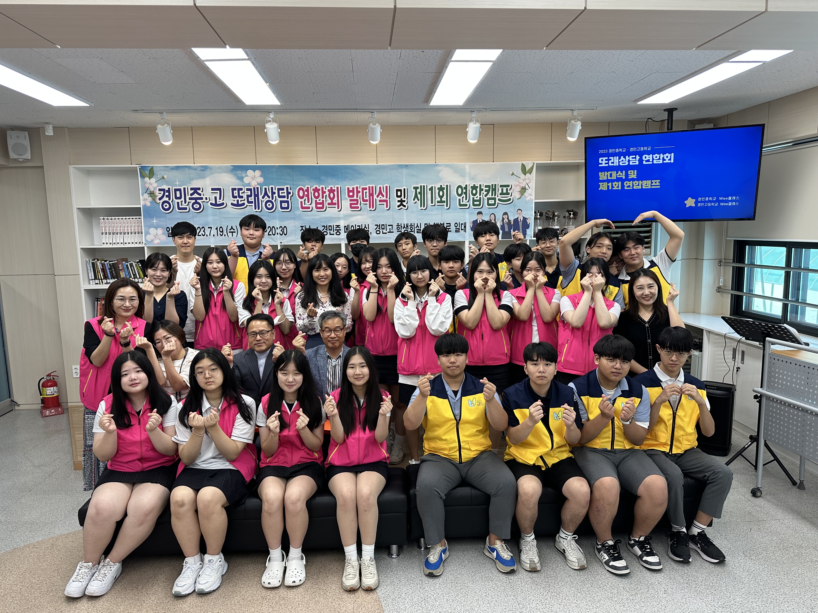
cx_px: 409
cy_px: 306
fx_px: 567
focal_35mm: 24
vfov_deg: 56.8
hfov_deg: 71.6
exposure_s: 1/120
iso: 100
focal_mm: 6.86
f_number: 1.78
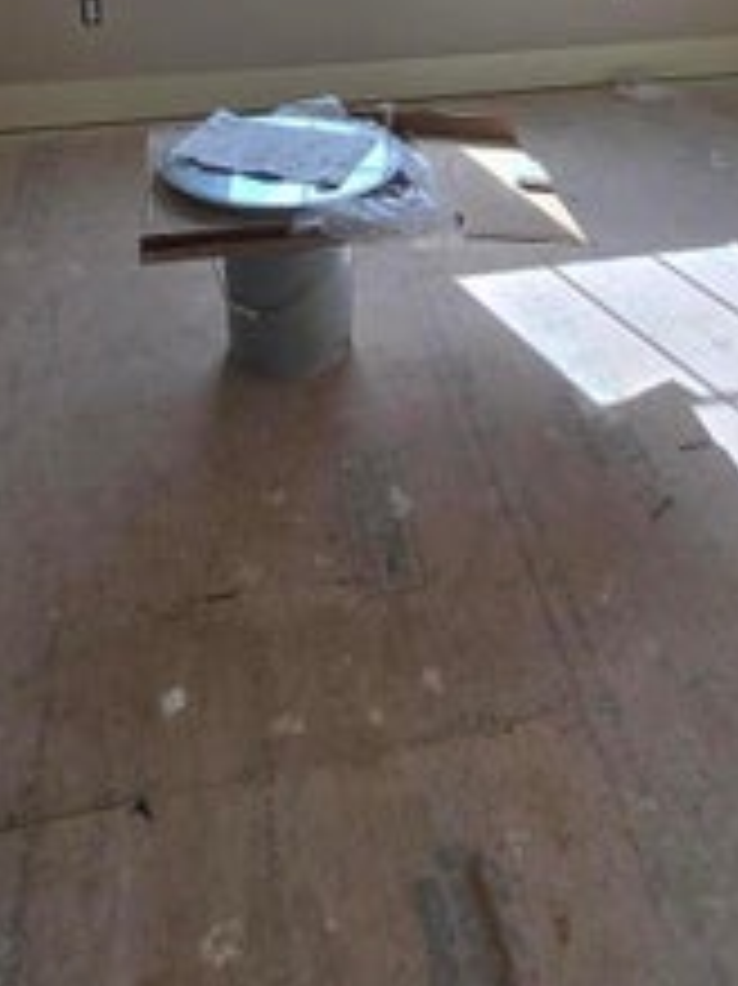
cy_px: -198
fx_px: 1081
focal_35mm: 38
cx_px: 495
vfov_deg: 37.2
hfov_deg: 37.3
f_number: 2.2
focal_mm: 2.2
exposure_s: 1/643
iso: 50
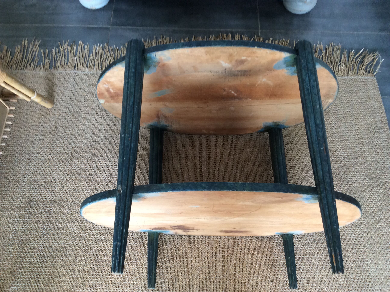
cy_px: 146
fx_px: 360
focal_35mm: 32
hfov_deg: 56.9
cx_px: 195
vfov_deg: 44.1
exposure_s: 1/25
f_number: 2.4
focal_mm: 3.3
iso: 80
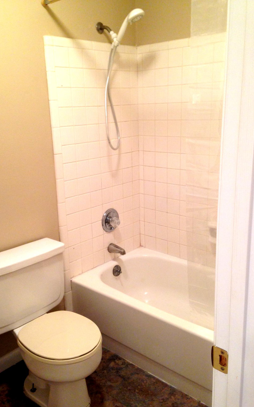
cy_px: 208
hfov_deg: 35.3
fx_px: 399
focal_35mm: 36
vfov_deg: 54.0
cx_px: 119
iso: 125
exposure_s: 1/20
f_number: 2.4
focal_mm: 4.12
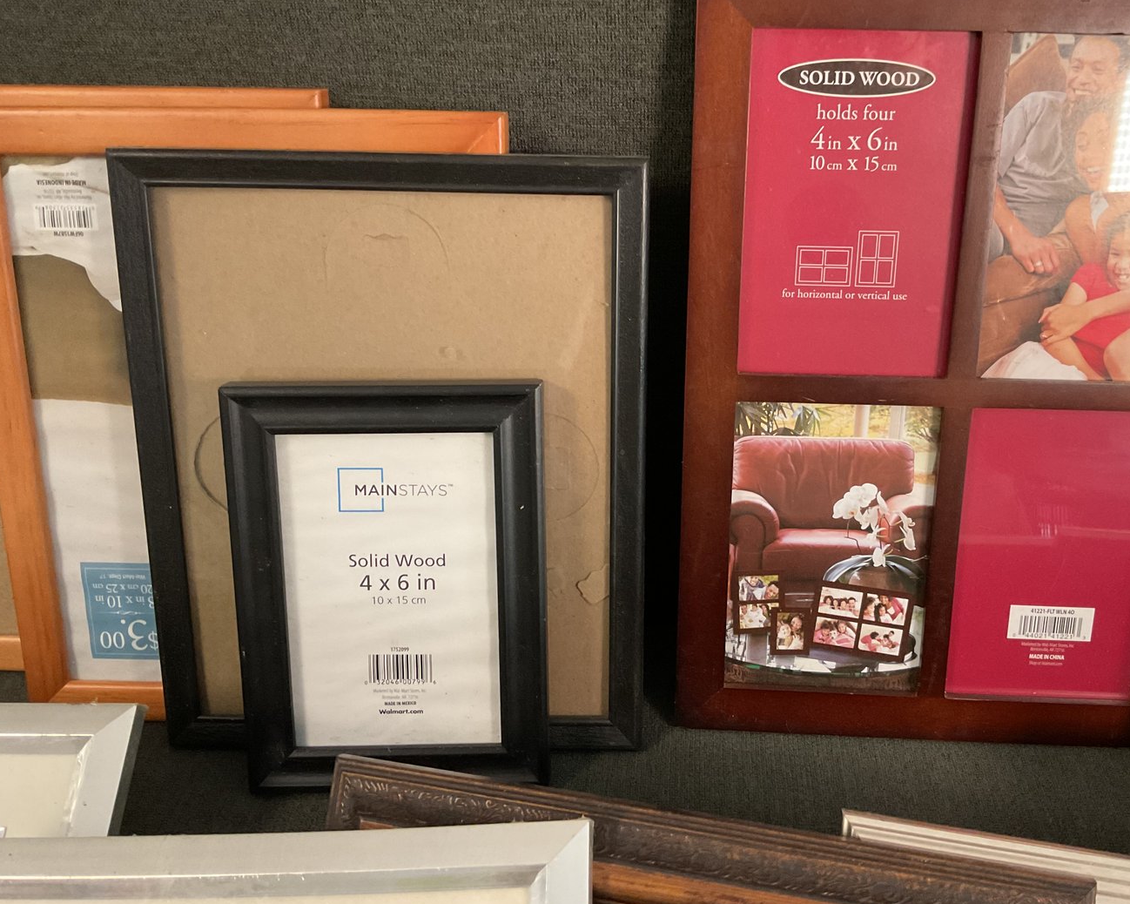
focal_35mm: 33
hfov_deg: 54.0
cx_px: 652
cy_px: 420
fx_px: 1103
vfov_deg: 44.5
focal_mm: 3
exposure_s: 1/60
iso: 250
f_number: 1.8
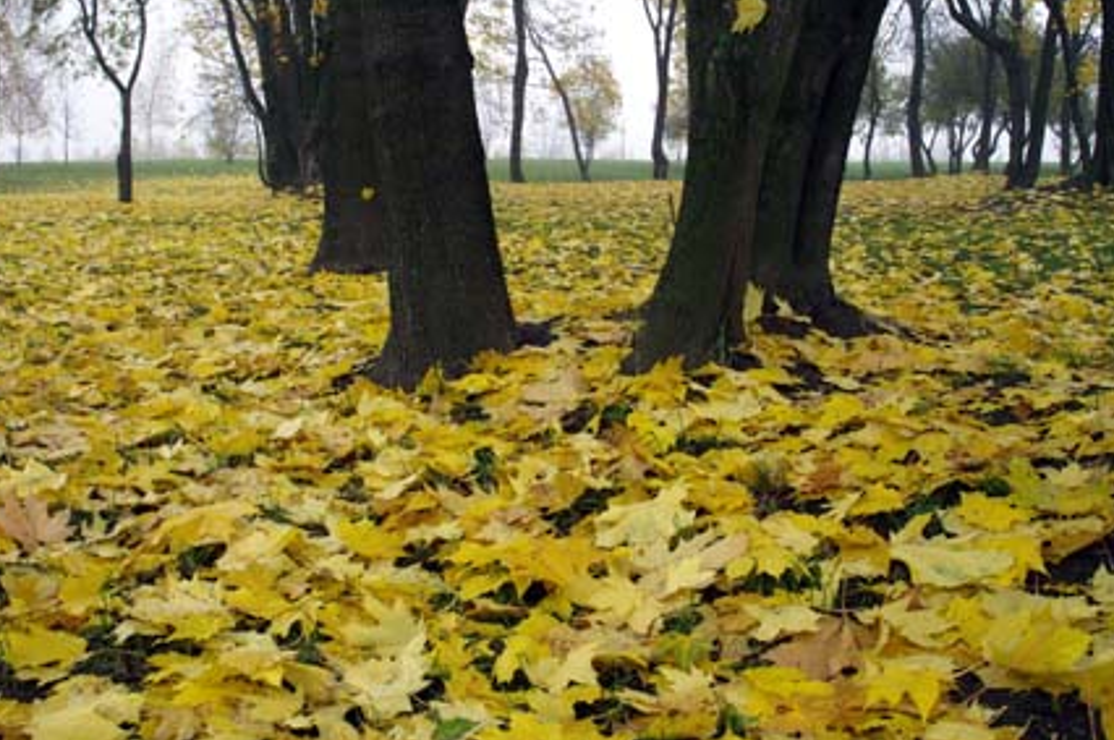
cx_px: 552
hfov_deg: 50.7
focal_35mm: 38
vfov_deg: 35.0
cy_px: 362
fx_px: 1175
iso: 1600
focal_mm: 24
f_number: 16
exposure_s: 1/60
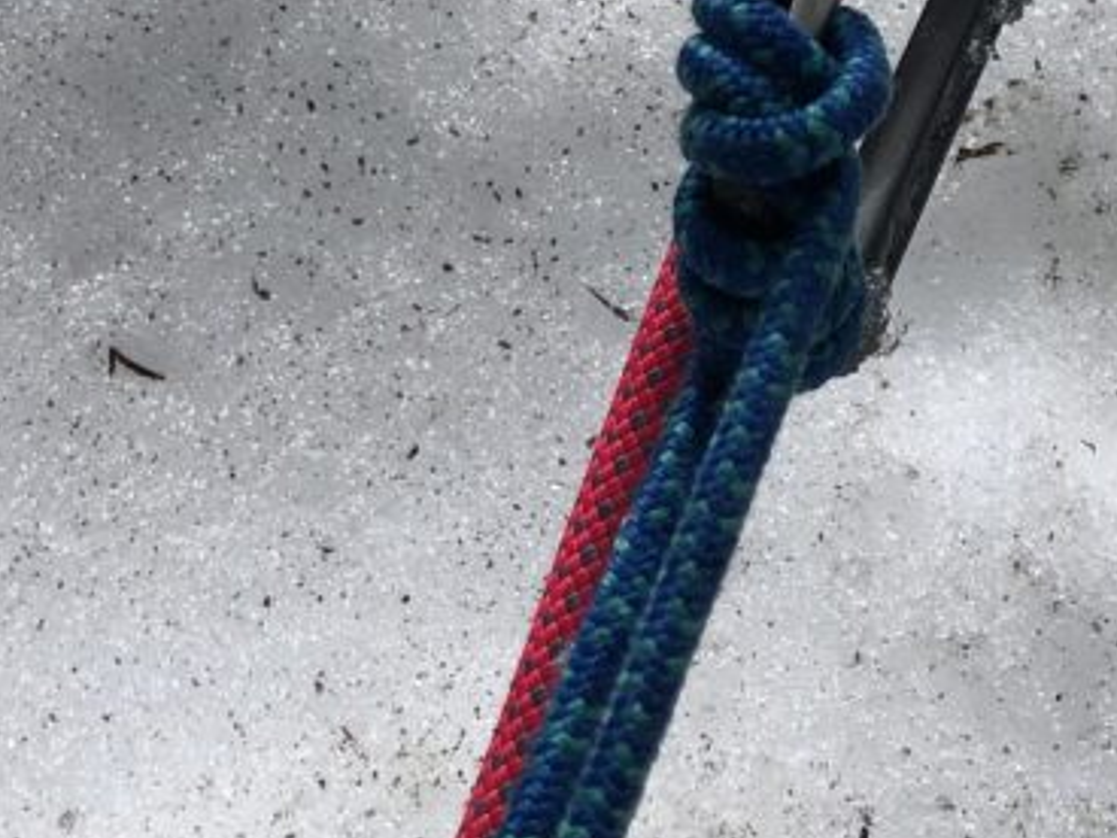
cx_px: 765
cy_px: -134
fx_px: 2517
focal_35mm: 78
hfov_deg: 24.9
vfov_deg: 18.1
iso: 25
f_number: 1.8
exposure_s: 1/3436
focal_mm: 3.99
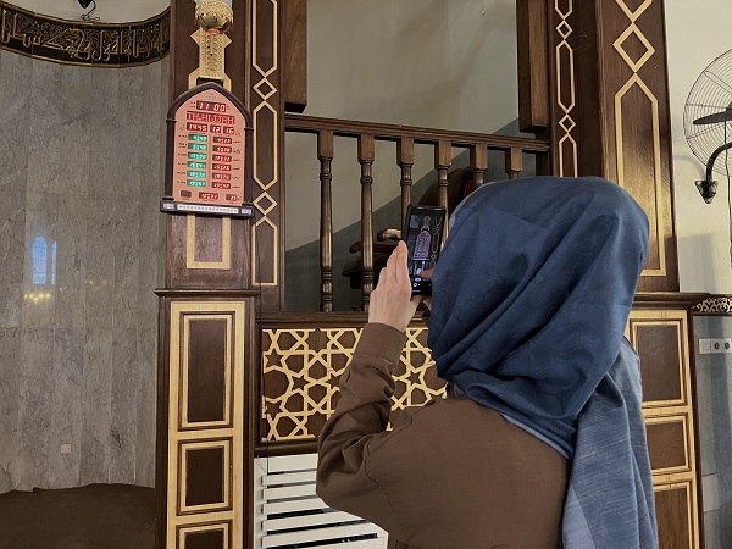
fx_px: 550
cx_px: 366
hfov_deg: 67.3
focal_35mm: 26
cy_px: 274
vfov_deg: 53.1
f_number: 1.5
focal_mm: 5.7
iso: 400
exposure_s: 1/50
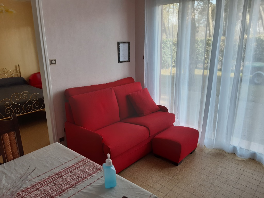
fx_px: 198
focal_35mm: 26
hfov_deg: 67.3
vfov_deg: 53.1
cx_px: 132
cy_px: 99
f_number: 1.7
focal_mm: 3.92
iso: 40
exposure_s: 1/100
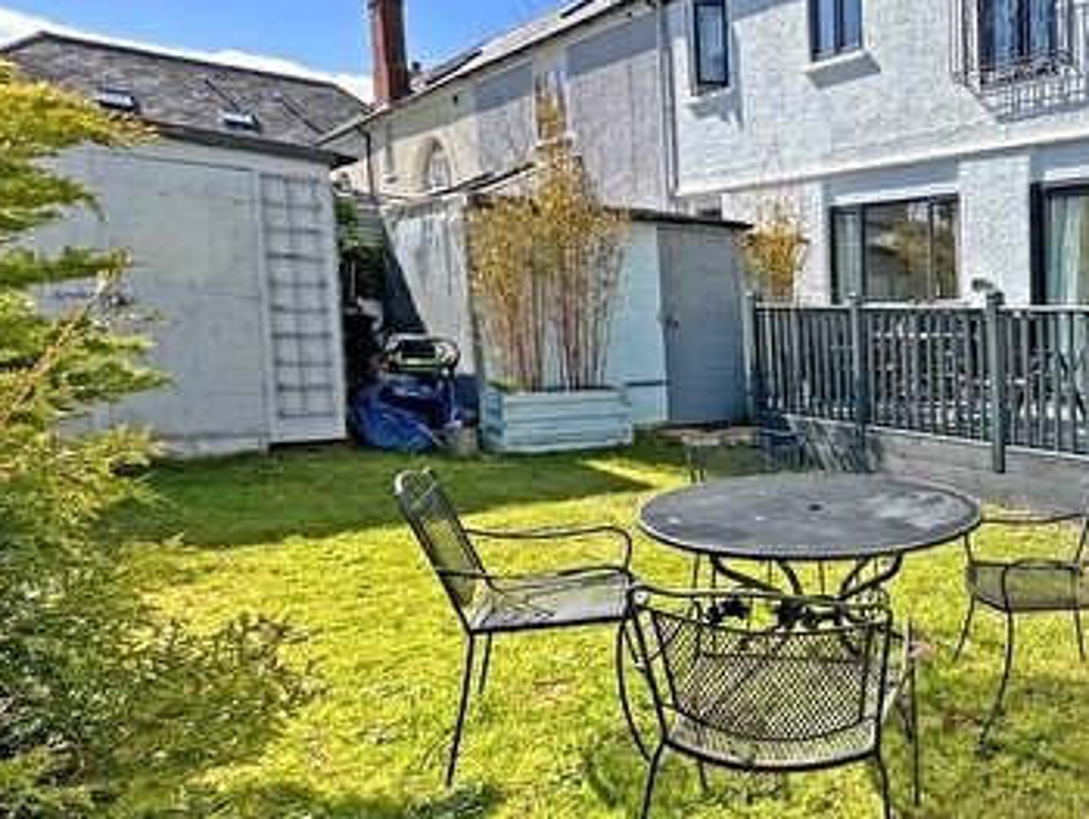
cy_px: 466
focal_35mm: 28
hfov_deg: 53.5
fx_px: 881
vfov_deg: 49.7
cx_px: 1024
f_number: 2.2
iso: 50
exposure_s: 1/1304
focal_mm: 2.22
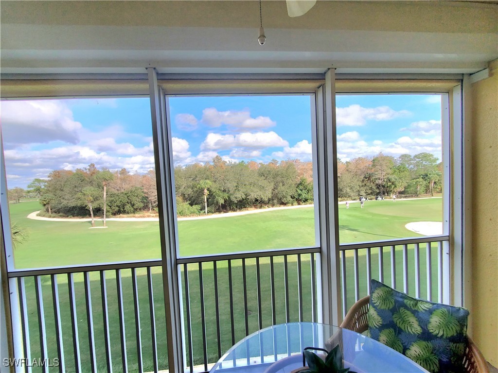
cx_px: 249
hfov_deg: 106.2
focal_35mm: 13
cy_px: 186
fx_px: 187
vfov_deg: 89.9
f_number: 2.2
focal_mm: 1.8
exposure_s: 1/476
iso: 50
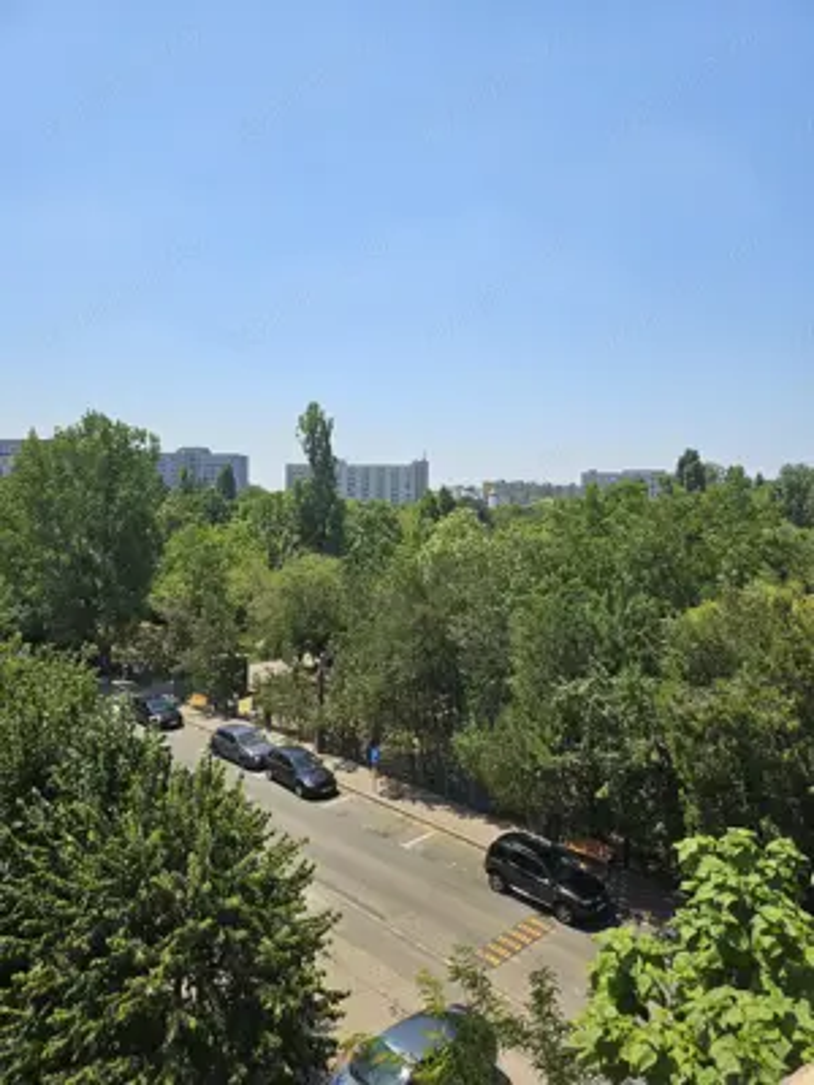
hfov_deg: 56.8
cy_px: 542
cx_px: 407
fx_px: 752
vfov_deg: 71.6
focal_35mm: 24
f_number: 1.8
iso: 50
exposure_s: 1/5564
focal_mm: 5
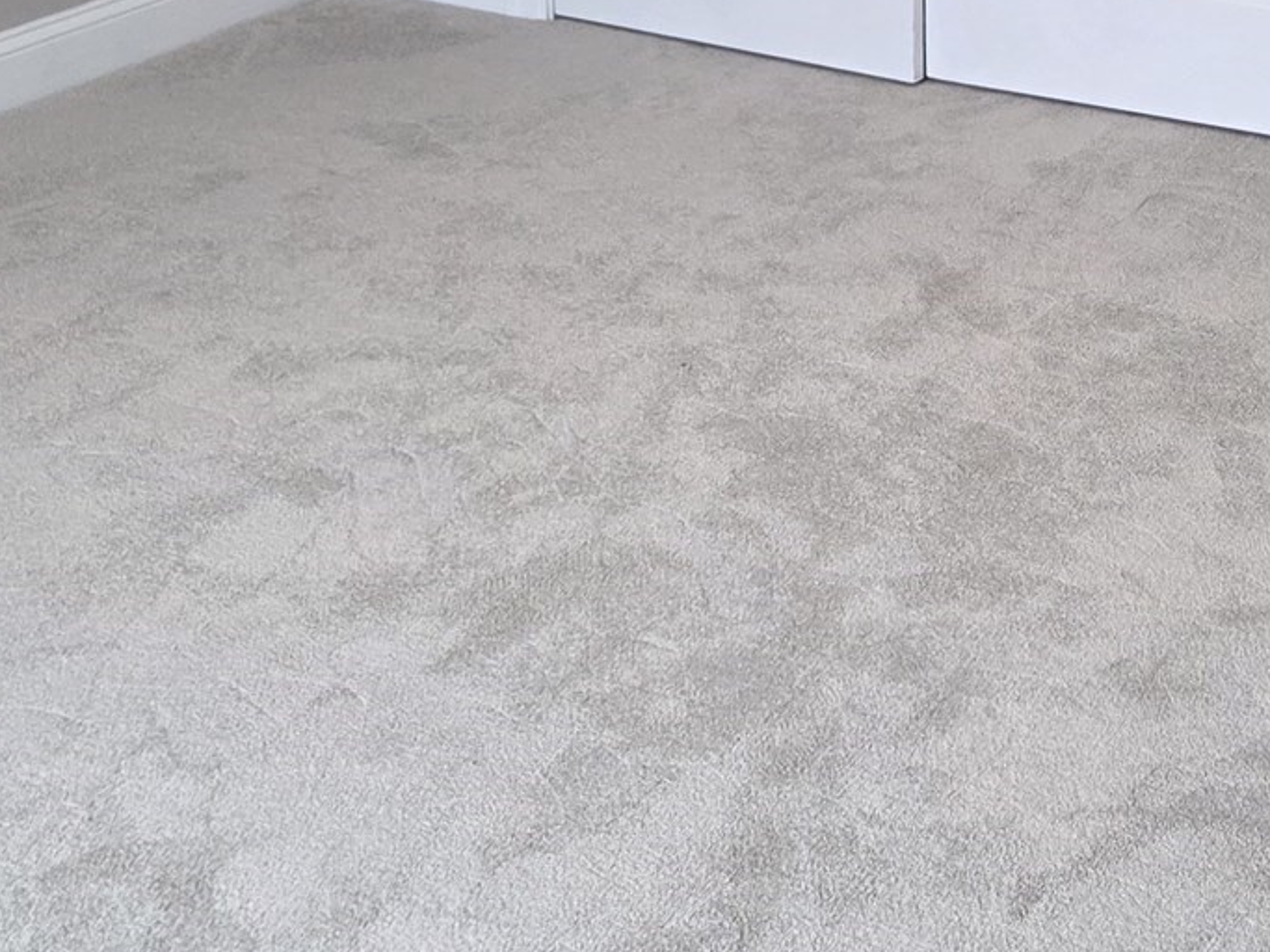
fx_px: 2531
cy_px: -175
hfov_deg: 27.3
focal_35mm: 69
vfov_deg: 20.0
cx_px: 1108
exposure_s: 1/120
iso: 160
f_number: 1.8
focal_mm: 5.4
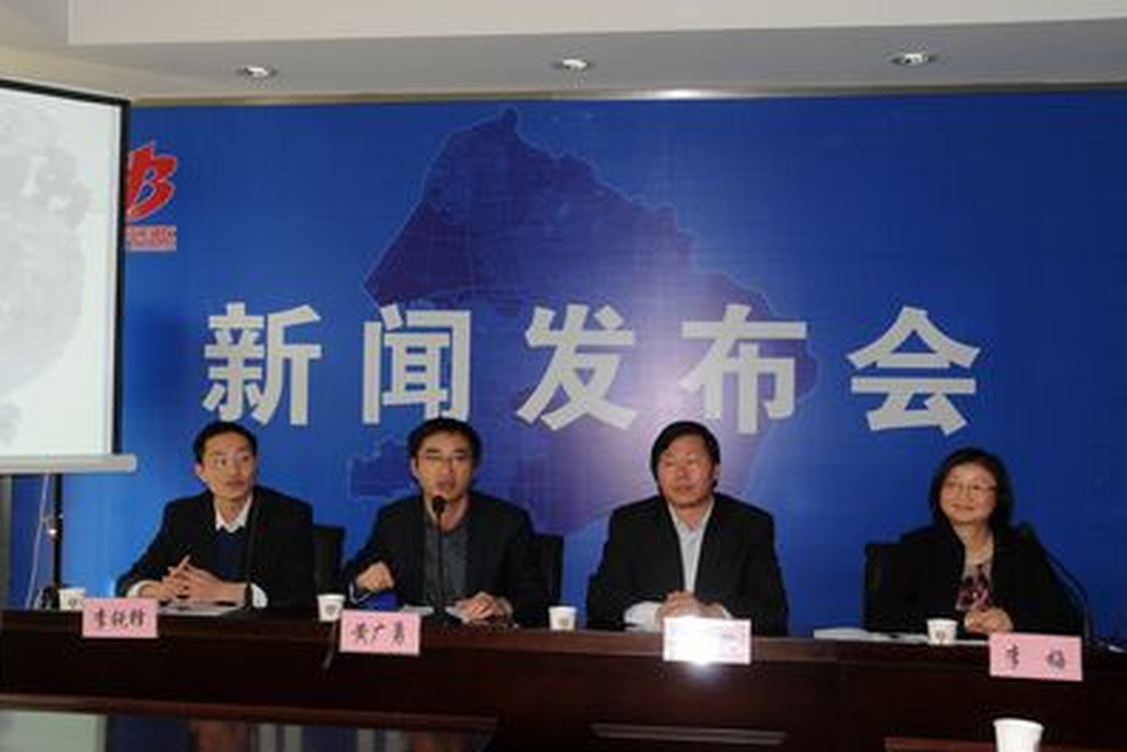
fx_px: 1283
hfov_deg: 47.3
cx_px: 501
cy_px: 379
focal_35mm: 41
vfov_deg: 32.6
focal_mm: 24
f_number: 6.3
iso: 200
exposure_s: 1/60
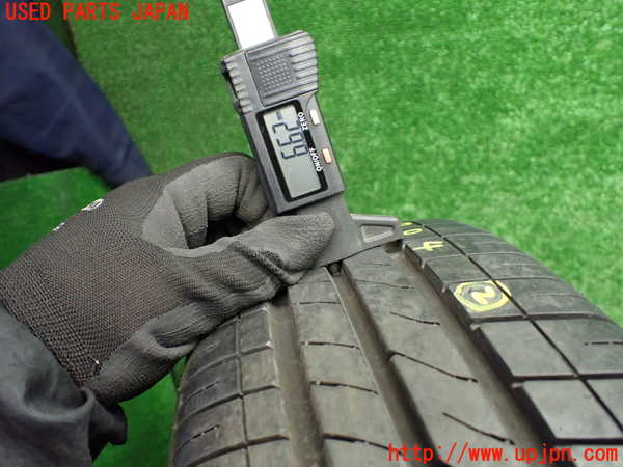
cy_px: 234
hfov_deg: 60.0
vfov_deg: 46.8
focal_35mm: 30
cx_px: 312
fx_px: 540
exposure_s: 1/80
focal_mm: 5.4
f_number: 2.3
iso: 800
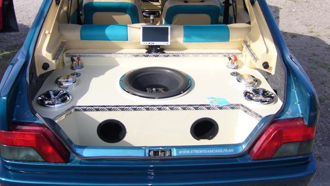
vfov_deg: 30.3
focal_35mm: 39
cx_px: 162
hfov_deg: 51.6
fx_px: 341
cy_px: 72
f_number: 5.6
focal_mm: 5.8
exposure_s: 1/160
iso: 80
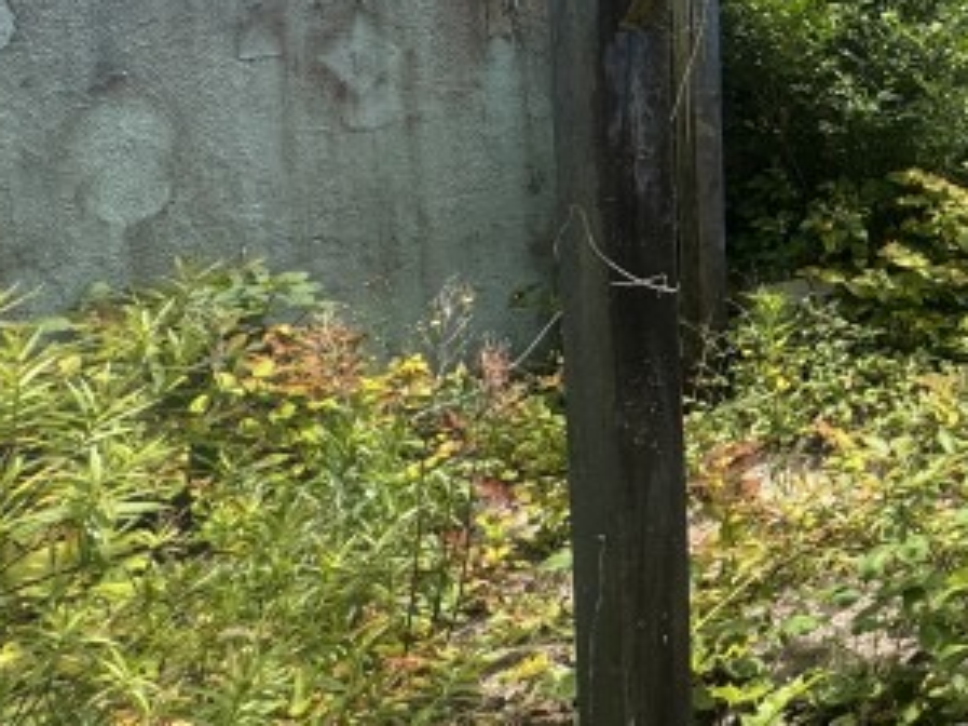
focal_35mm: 48
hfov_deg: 30.2
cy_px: 13
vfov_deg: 28.5
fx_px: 1342
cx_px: 1298
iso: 40
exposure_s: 1/707
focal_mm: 2.22
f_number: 2.2
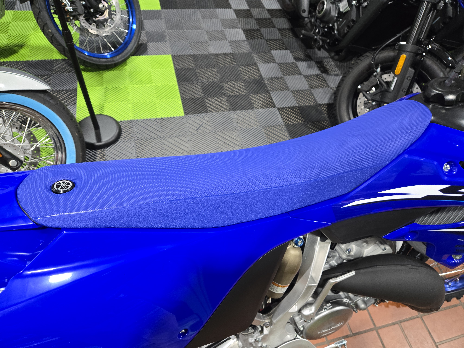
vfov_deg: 58.9
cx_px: 232
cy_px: 174
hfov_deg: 73.9
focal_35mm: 23
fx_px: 308
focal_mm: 5.4
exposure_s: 1/120
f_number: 1.8
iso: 320
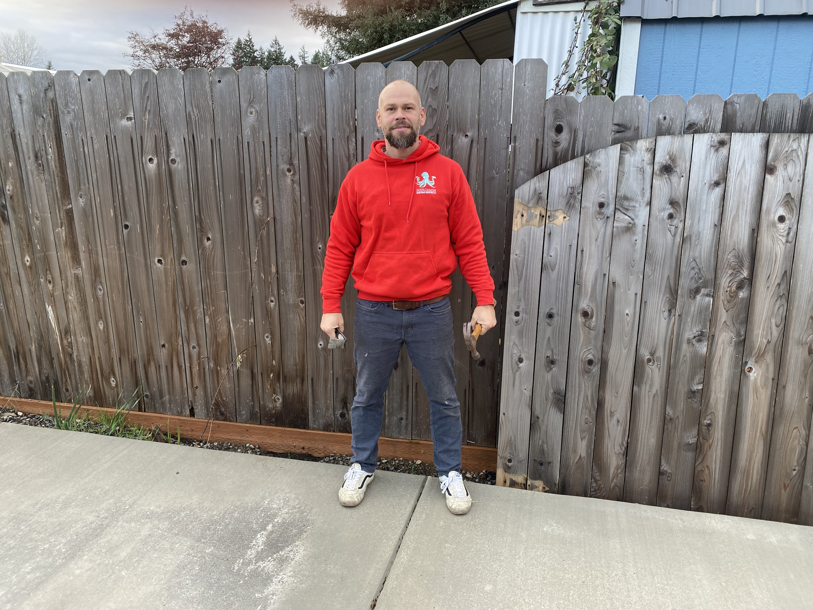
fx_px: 611
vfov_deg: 53.1
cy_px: 305
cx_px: 406
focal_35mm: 26
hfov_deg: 67.3
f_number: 1.8
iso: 64
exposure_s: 1/122
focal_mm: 4.25
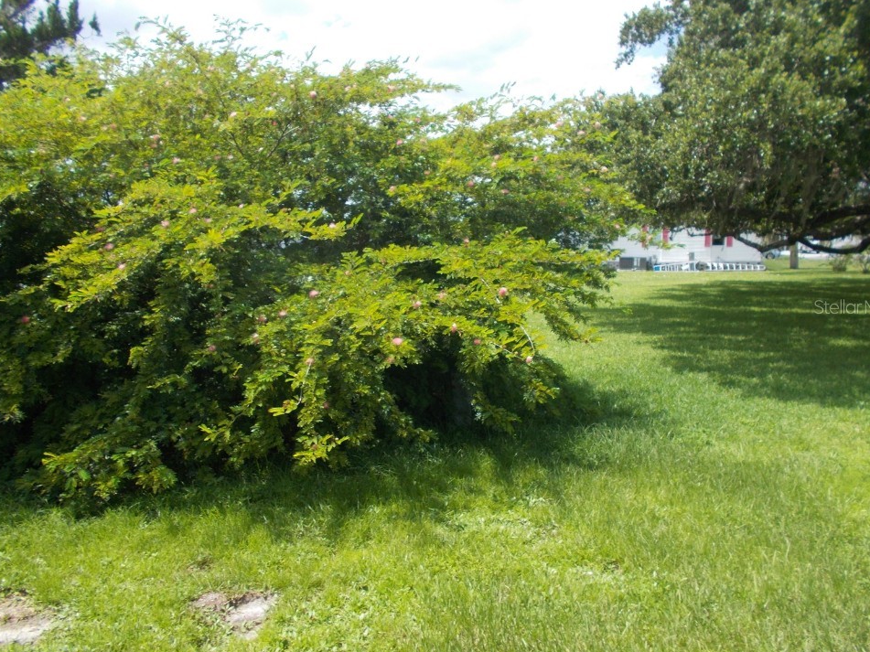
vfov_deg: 49.7
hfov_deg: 63.4
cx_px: 432
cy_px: 306
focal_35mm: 28
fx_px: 704
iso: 80
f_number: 8
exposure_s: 1/80
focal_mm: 4.6
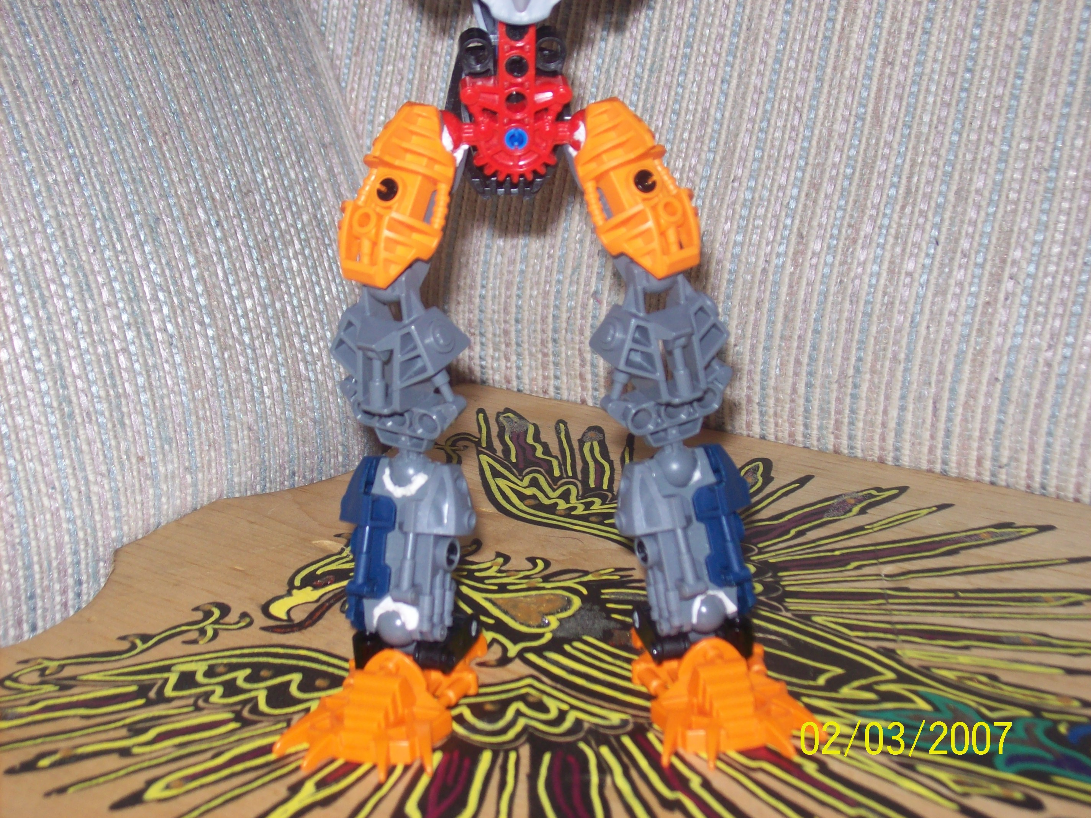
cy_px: 409
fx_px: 1764
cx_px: 546
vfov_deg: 26.1
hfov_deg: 34.4
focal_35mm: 56
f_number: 3.4
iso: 80
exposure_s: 1/84.5
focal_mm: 9.4
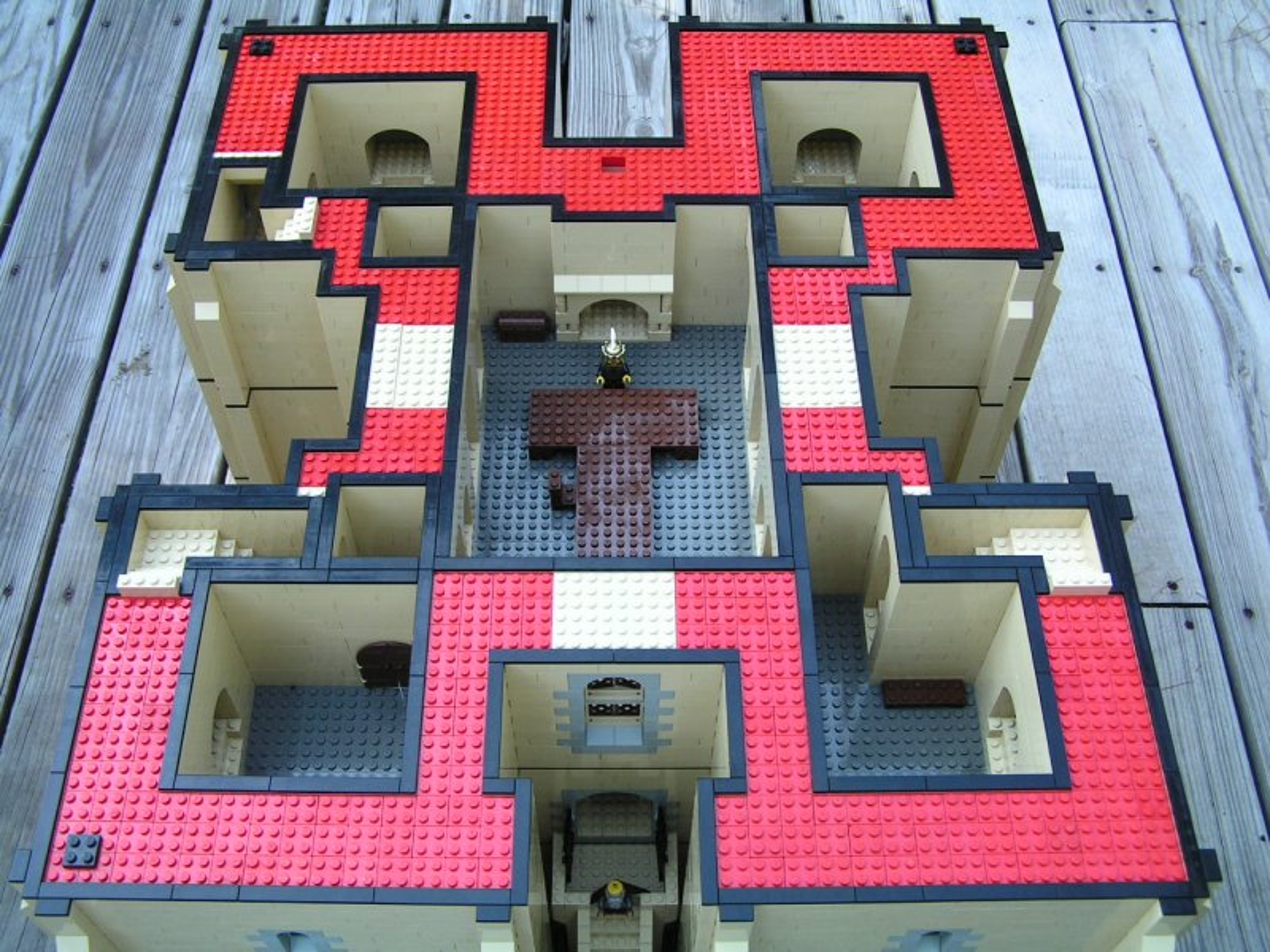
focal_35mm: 38
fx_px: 1394
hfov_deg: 49.0
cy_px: 476
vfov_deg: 37.7
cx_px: 635
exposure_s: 1/50
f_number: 3.5
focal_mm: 6.3
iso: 50
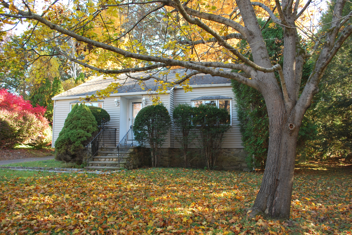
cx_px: 176
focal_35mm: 27
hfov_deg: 67.3
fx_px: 264
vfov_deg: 48.0
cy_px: 118
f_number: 4
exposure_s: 1/60
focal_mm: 18
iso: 200
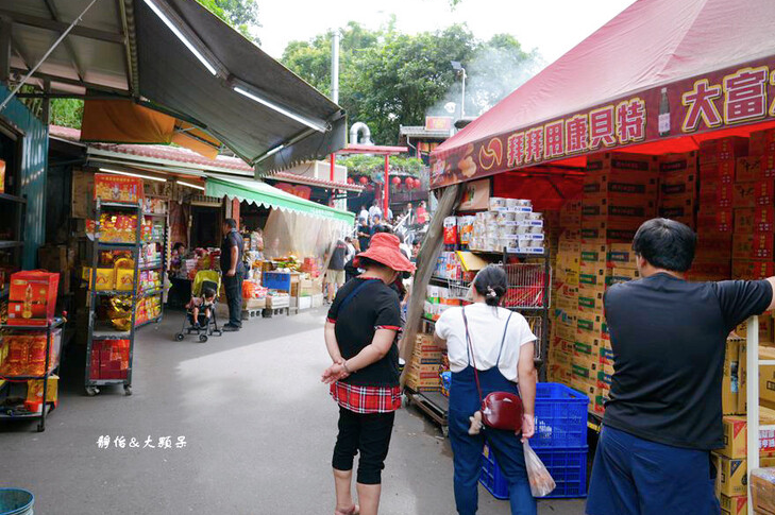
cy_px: 218
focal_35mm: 28
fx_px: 602
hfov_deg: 65.1
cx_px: 324
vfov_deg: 46.2
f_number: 7.1
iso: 320
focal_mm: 24
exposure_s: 1/100
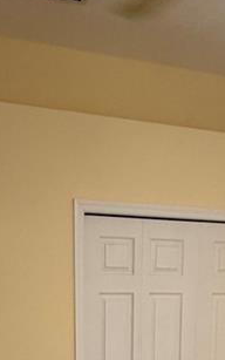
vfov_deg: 31.5
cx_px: 125
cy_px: 388
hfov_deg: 22.4
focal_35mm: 58
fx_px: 569
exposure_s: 1/60
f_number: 2.2
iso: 200
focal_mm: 2.22
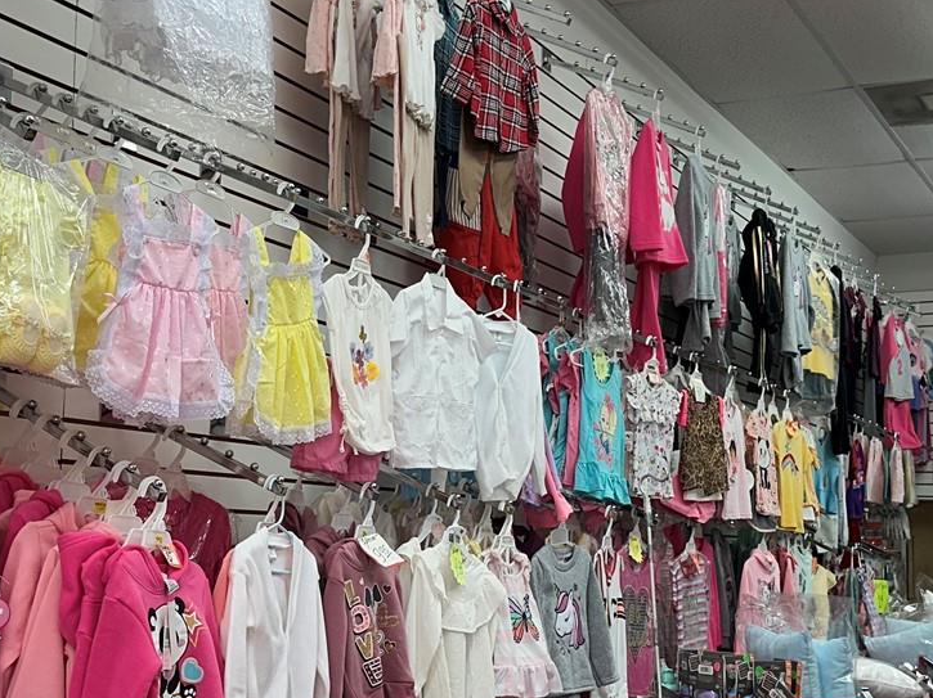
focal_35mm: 53
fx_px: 1428
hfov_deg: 36.2
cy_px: 431
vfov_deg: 27.4
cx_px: 462
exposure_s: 1/120
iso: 64
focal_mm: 6.86
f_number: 1.78
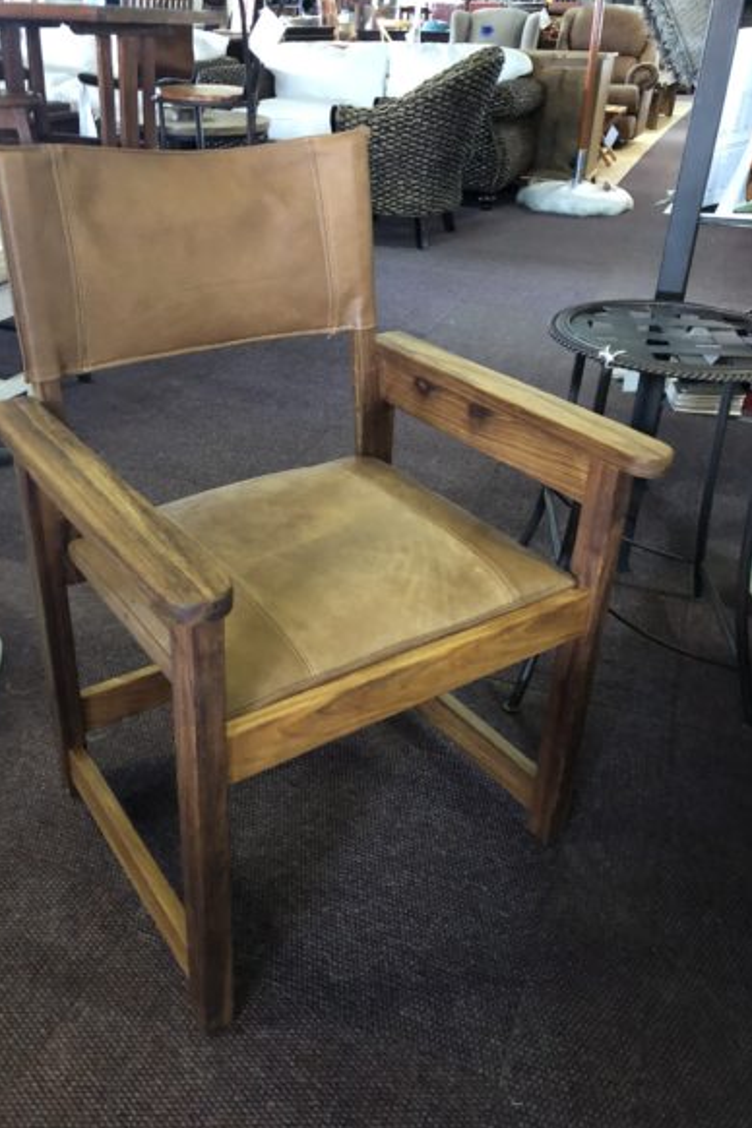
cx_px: 326
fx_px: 940
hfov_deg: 43.5
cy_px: 564
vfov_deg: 61.9
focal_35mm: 30
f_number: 1.8
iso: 100
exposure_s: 1/4
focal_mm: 3.99
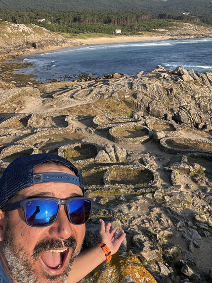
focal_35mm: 35
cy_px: 143
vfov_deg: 52.6
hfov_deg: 40.7
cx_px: 97
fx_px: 286
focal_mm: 2.69
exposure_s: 1/607
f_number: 1.9
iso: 25
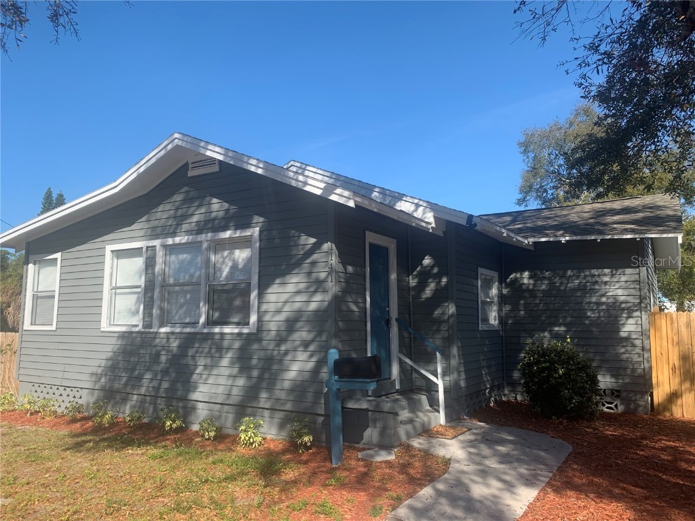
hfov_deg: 67.3
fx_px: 522
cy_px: 260
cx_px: 348
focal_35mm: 26
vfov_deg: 53.1
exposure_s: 1/1332
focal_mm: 4.25
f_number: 1.8
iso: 25
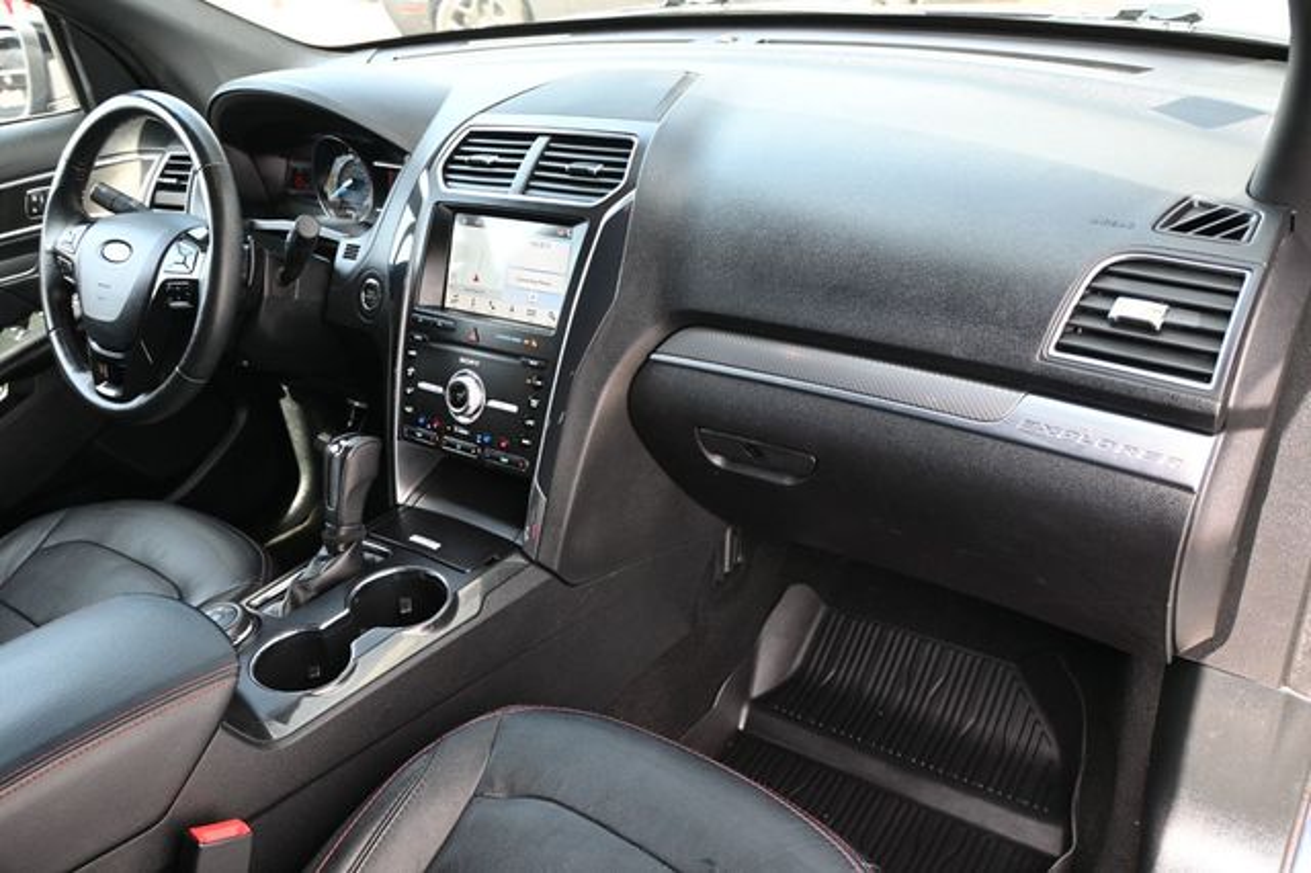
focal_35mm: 30
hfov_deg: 62.0
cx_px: 656
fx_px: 1092
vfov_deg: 43.6
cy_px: 436
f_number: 3.8
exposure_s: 1/125
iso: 640
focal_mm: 20
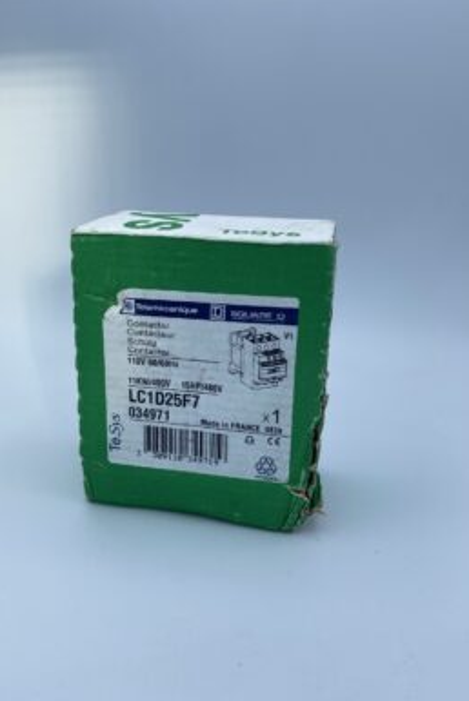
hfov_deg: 46.4
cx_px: 211
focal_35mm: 28
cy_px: 352
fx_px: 546
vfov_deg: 65.4
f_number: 1.8
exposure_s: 1/1653
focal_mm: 4.25
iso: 32
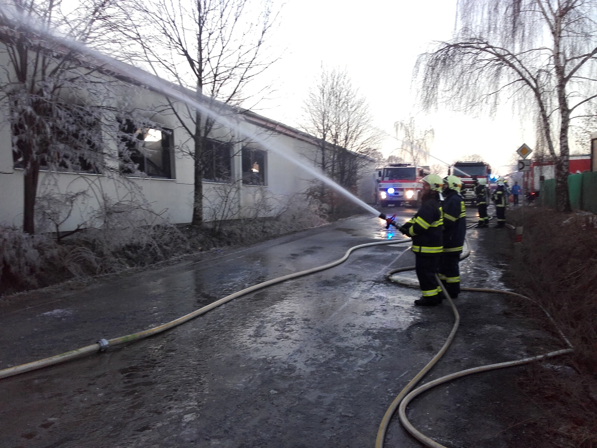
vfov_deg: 45.4
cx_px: 298
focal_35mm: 31
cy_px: 224
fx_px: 535
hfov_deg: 58.4
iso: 60
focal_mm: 3.31
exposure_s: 1/50
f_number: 2.2
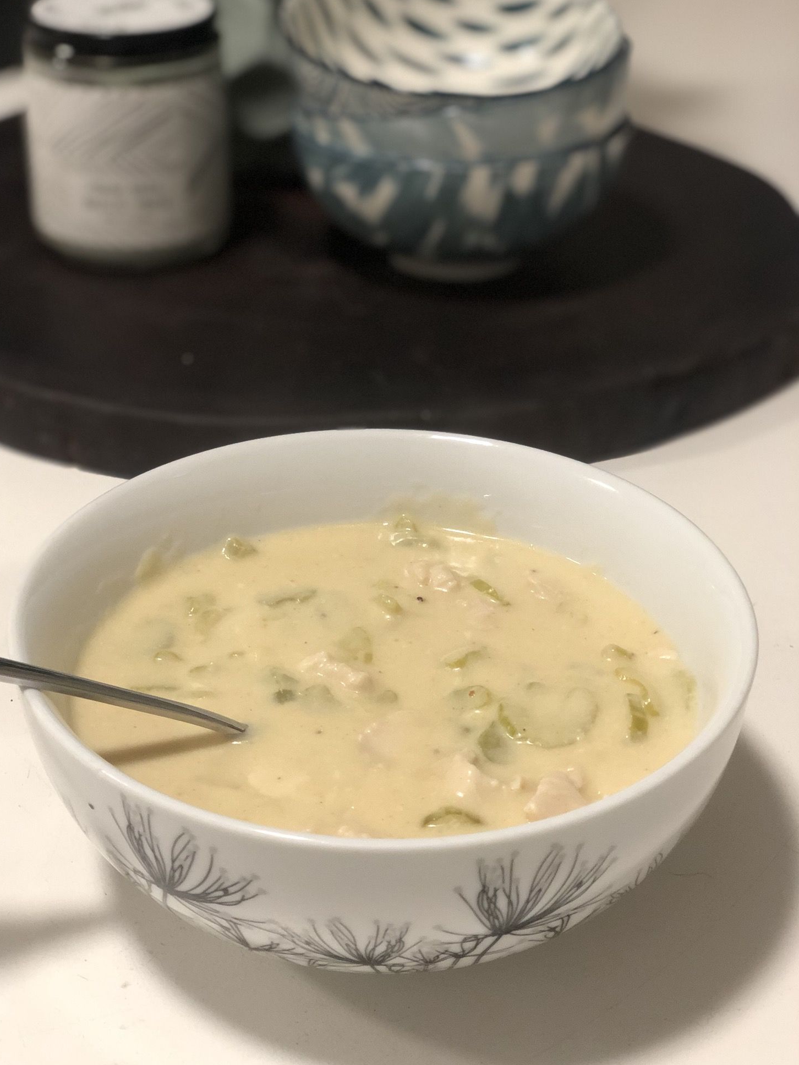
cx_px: 380
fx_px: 1693
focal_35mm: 55
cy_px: 533
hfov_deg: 26.6
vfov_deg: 34.9
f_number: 2.4
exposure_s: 1/25
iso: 125
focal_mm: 6
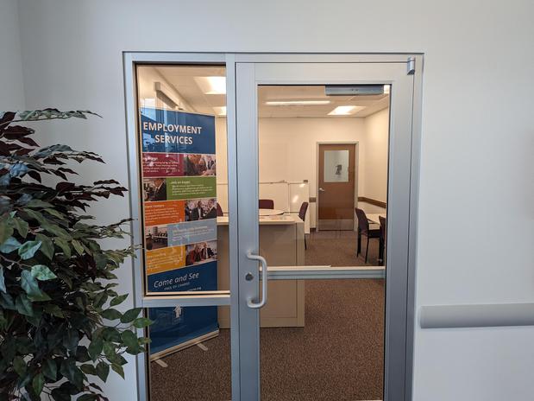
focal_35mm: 24
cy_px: 200
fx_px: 370
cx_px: 267
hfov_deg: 71.6
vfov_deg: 56.8
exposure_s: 1/60
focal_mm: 6.81
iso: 55
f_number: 1.85
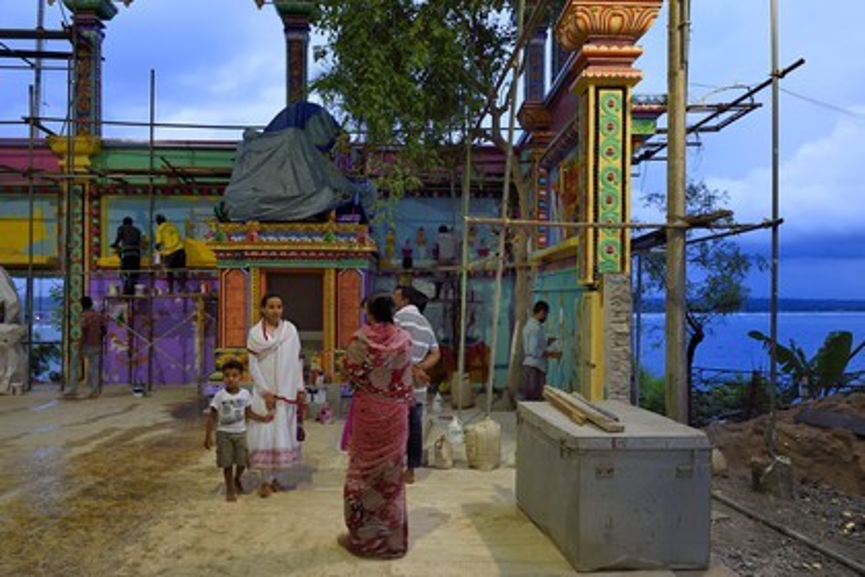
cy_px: 288
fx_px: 697
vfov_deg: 45.0
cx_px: 432
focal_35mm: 29
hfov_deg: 63.7
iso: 3200
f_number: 4.5
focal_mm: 29
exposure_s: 1/20
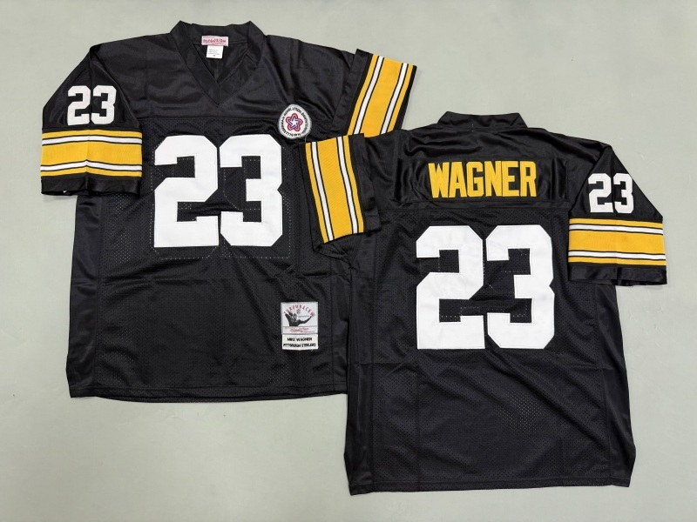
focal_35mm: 24
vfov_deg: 56.8
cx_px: 348
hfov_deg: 71.6
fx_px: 483
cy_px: 261
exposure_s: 1/50
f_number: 1.78
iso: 160
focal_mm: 6.76
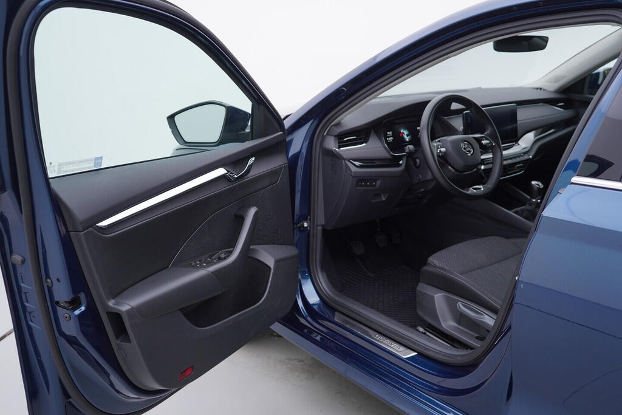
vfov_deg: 36.9
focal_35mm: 36
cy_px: 208
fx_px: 622
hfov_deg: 53.1
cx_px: 311
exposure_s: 1/60
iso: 125
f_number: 3.5
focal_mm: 24
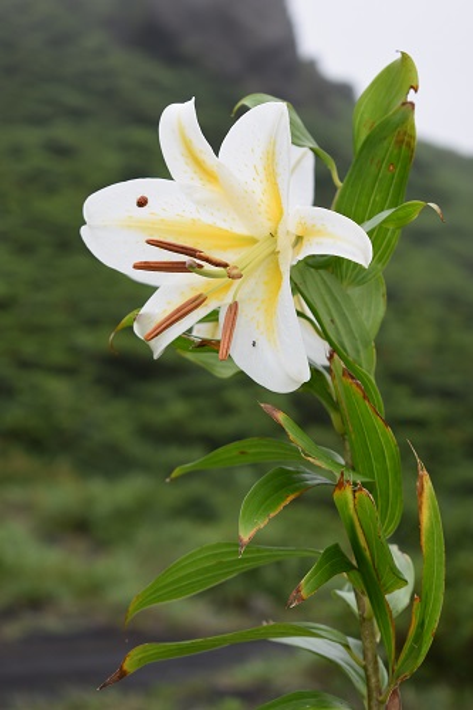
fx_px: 1627
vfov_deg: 24.6
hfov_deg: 16.5
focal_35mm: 82
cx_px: 236
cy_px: 355
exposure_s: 1/200
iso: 100
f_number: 5.6
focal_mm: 55
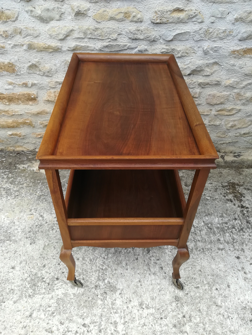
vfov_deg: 67.3
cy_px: 168
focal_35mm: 26
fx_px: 252
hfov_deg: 53.1
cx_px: 126
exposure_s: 1/152
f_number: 2.2
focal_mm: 3.83
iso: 50
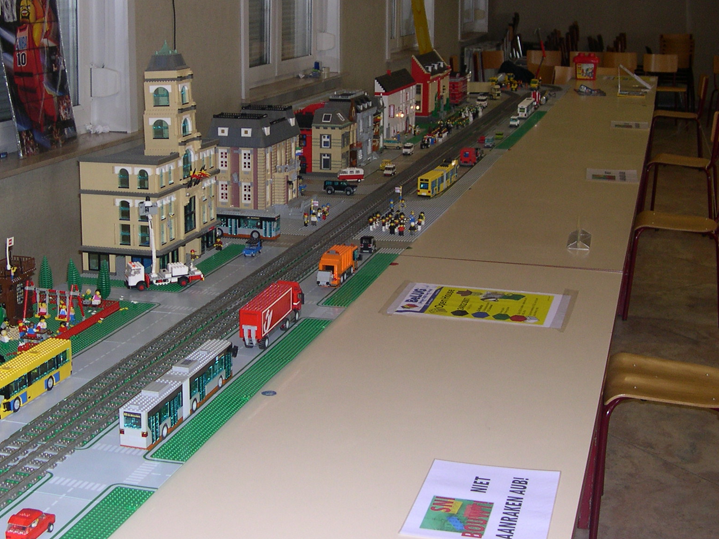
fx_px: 1163
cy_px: 184
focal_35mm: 56
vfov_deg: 26.0
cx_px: 288
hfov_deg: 34.2
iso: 156
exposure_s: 1/60
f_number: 2.8
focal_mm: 8
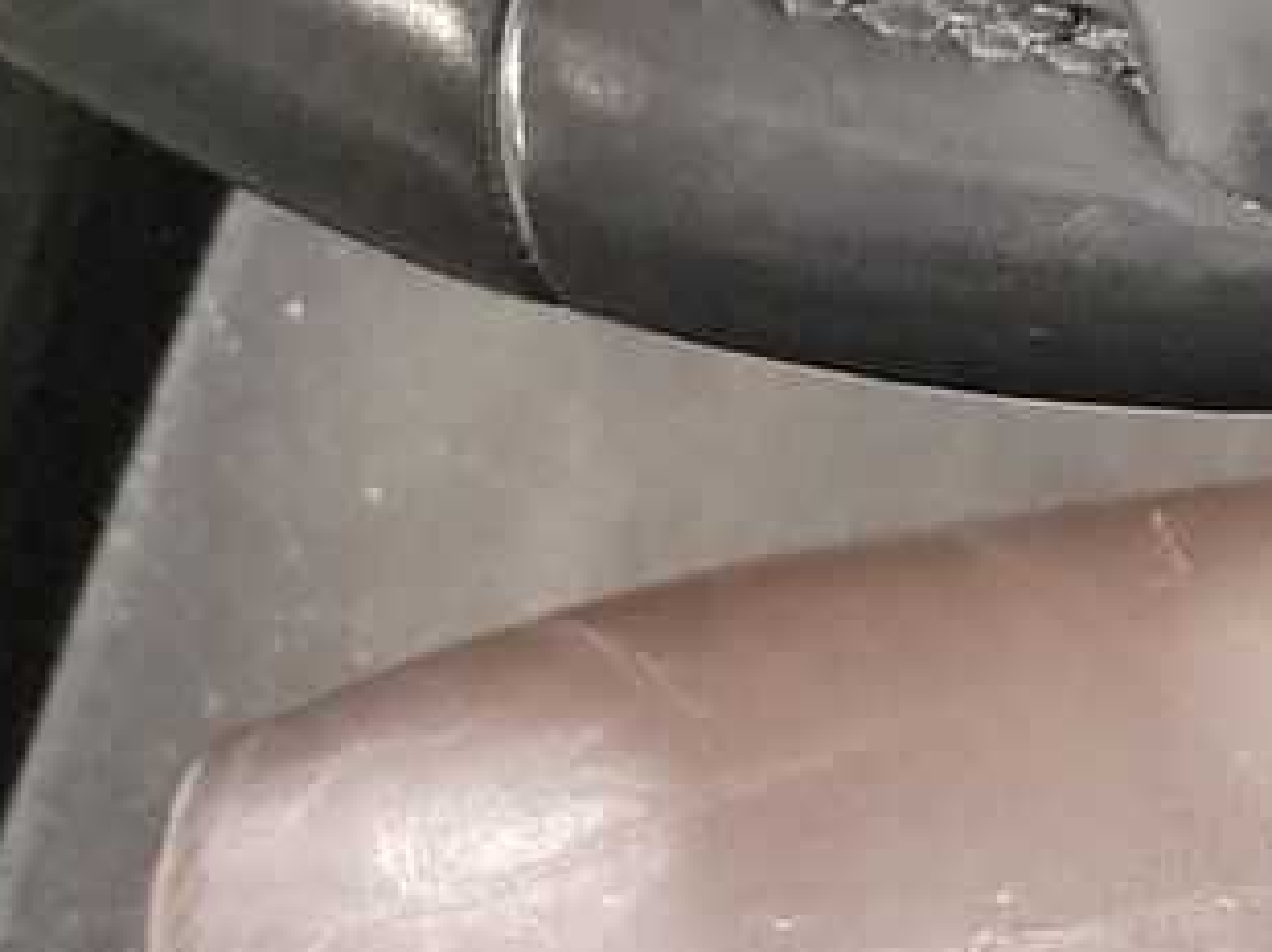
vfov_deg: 10.2
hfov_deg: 13.7
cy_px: -1416
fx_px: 4553
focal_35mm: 124
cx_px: 2507
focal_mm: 6.7
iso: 2465
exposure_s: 1/59
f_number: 1.8
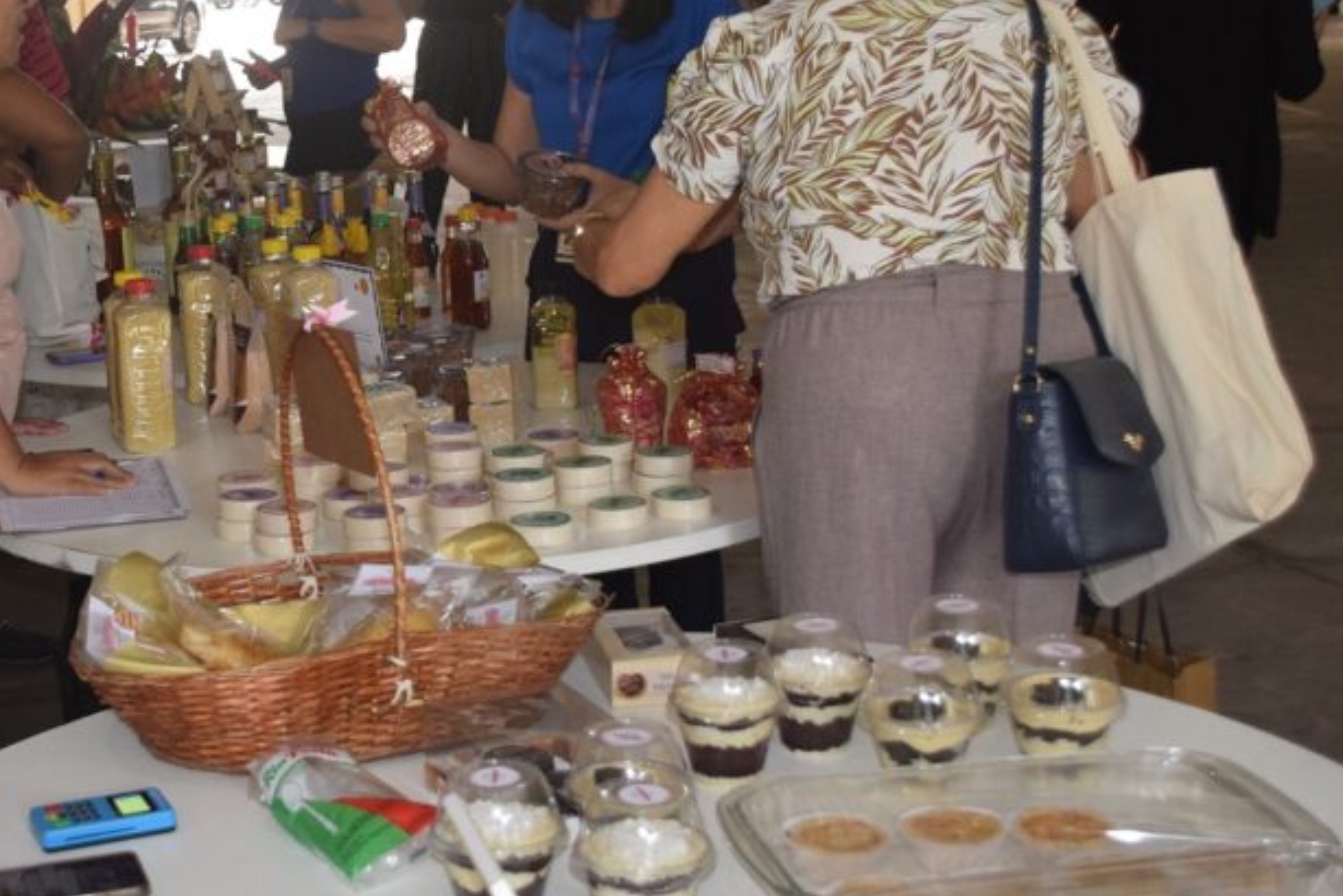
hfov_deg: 33.0
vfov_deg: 22.6
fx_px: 2239
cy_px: 415
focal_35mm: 60
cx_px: 420
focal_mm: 24
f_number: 5.6
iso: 800
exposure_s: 1/125
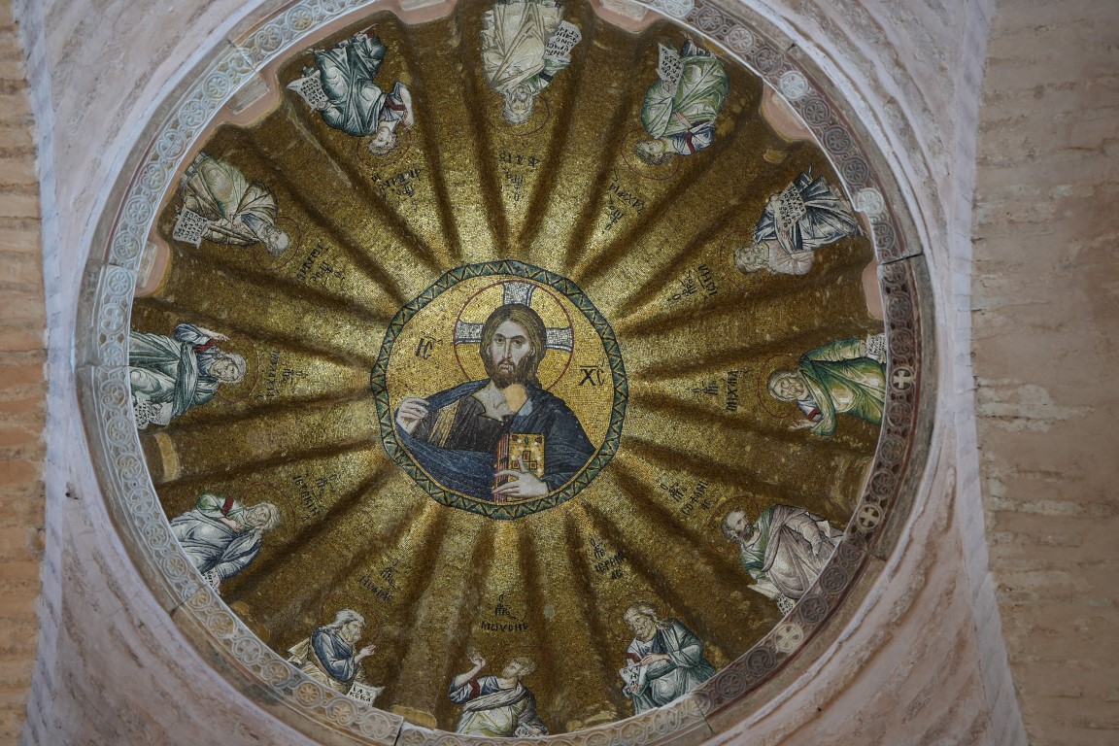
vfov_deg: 20.6
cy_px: 373
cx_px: 560
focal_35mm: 66
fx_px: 2051
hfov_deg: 30.5
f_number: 8
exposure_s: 1/50
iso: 800
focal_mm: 66
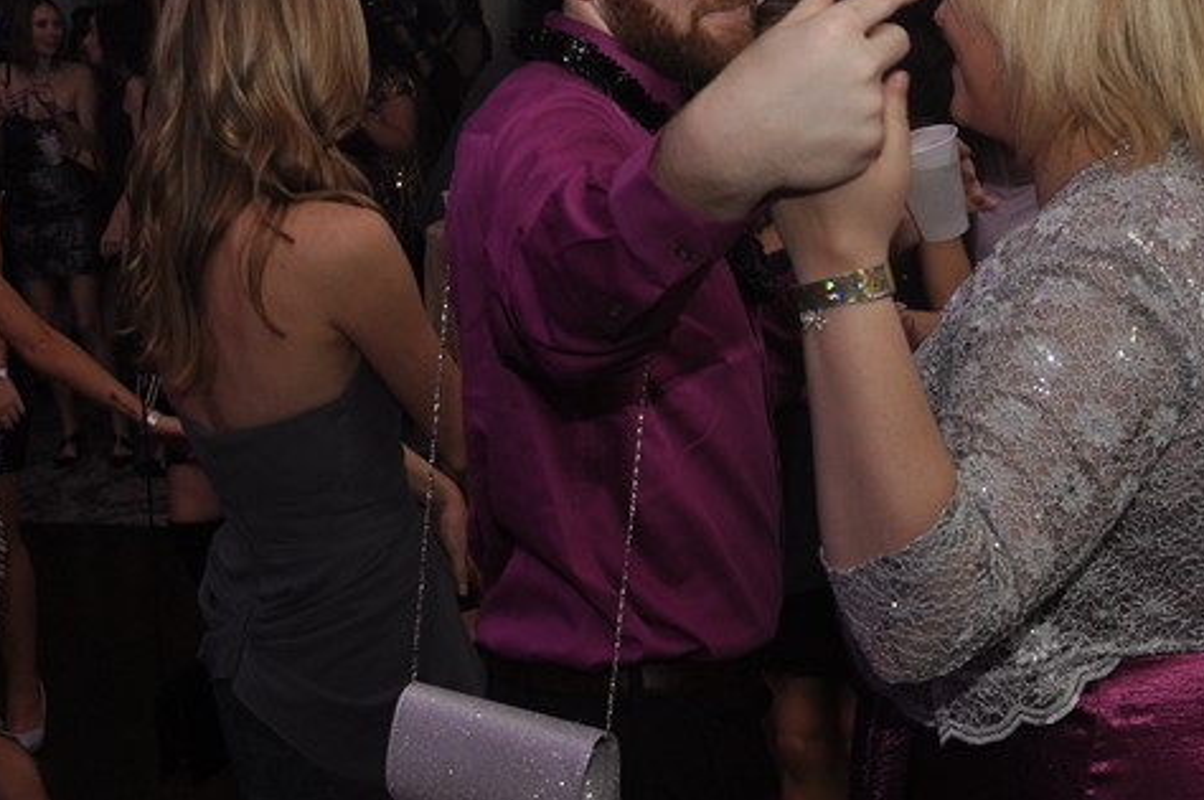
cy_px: 383
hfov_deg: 34.2
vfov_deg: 23.7
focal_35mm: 57
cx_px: 937
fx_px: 1904
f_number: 5
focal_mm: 18
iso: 400
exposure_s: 1/60
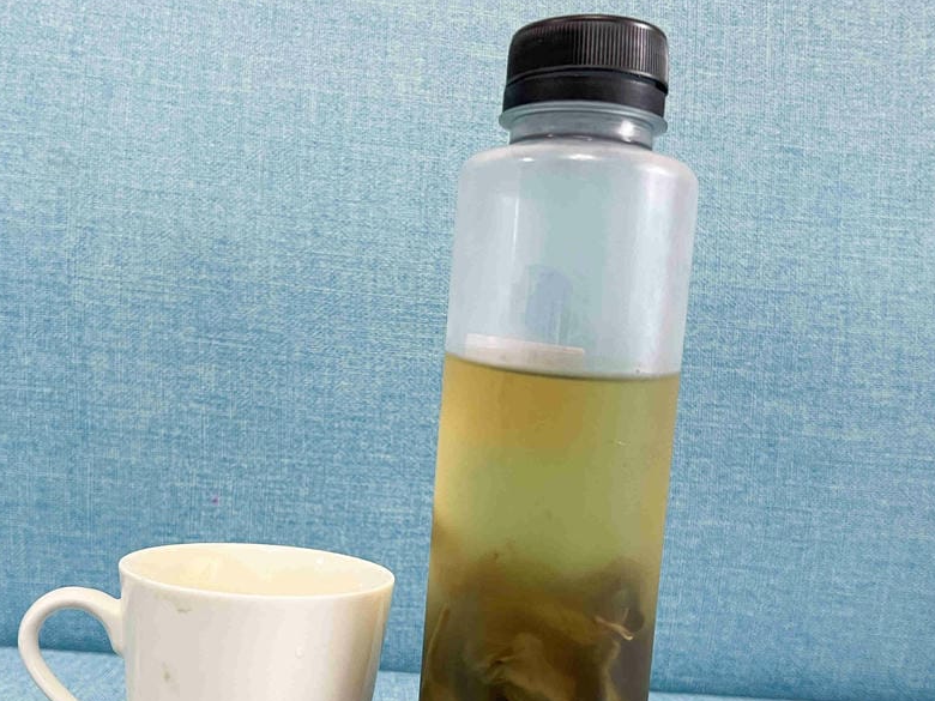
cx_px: 420
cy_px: 489
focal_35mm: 40
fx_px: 1080
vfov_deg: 35.5
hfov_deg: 46.7
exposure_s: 1/60
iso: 160
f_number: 1.5
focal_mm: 5.7
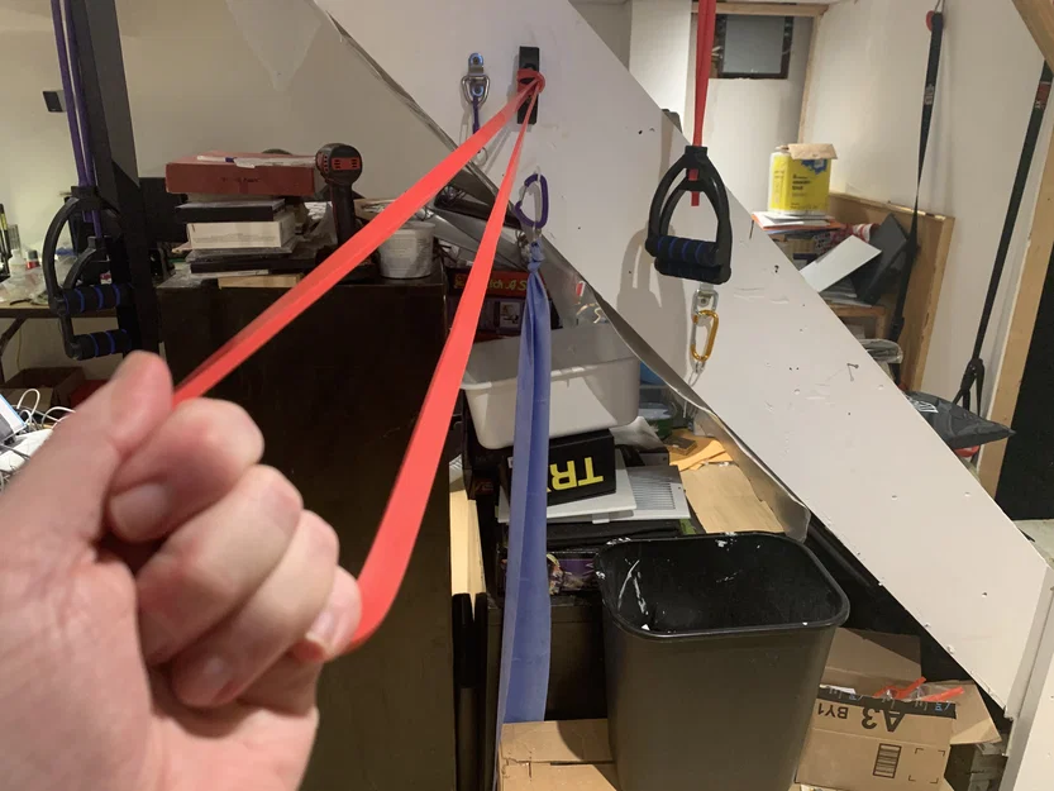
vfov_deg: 53.1
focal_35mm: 26
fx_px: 792
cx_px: 527
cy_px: 396
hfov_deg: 67.3
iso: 250
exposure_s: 1/40
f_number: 1.8
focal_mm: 4.25
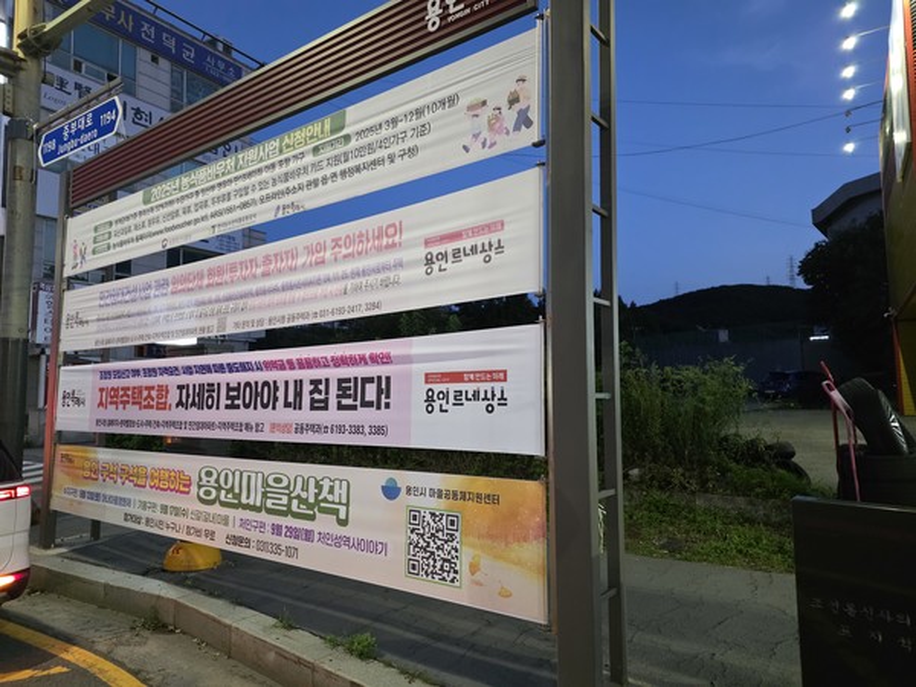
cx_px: 458
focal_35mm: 23
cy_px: 344
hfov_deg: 73.9
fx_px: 609
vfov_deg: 58.9
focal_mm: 6.25
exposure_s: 1/120
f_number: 1.7
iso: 1600
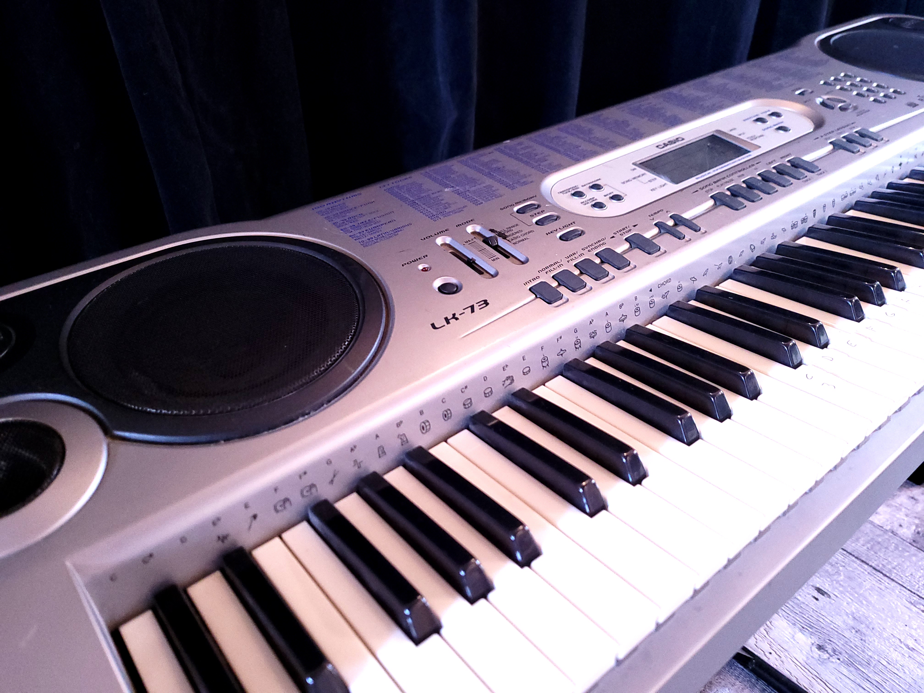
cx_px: 462
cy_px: 346
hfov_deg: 67.3
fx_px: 694
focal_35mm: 26
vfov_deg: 53.1
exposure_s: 1/15
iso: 800
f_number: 1.8
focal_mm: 5.4
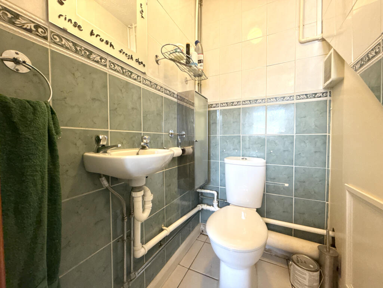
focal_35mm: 14
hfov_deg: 102.1
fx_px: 155
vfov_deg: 85.7
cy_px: 144
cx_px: 192
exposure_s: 1/100
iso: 320
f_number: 2.2
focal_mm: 2.22
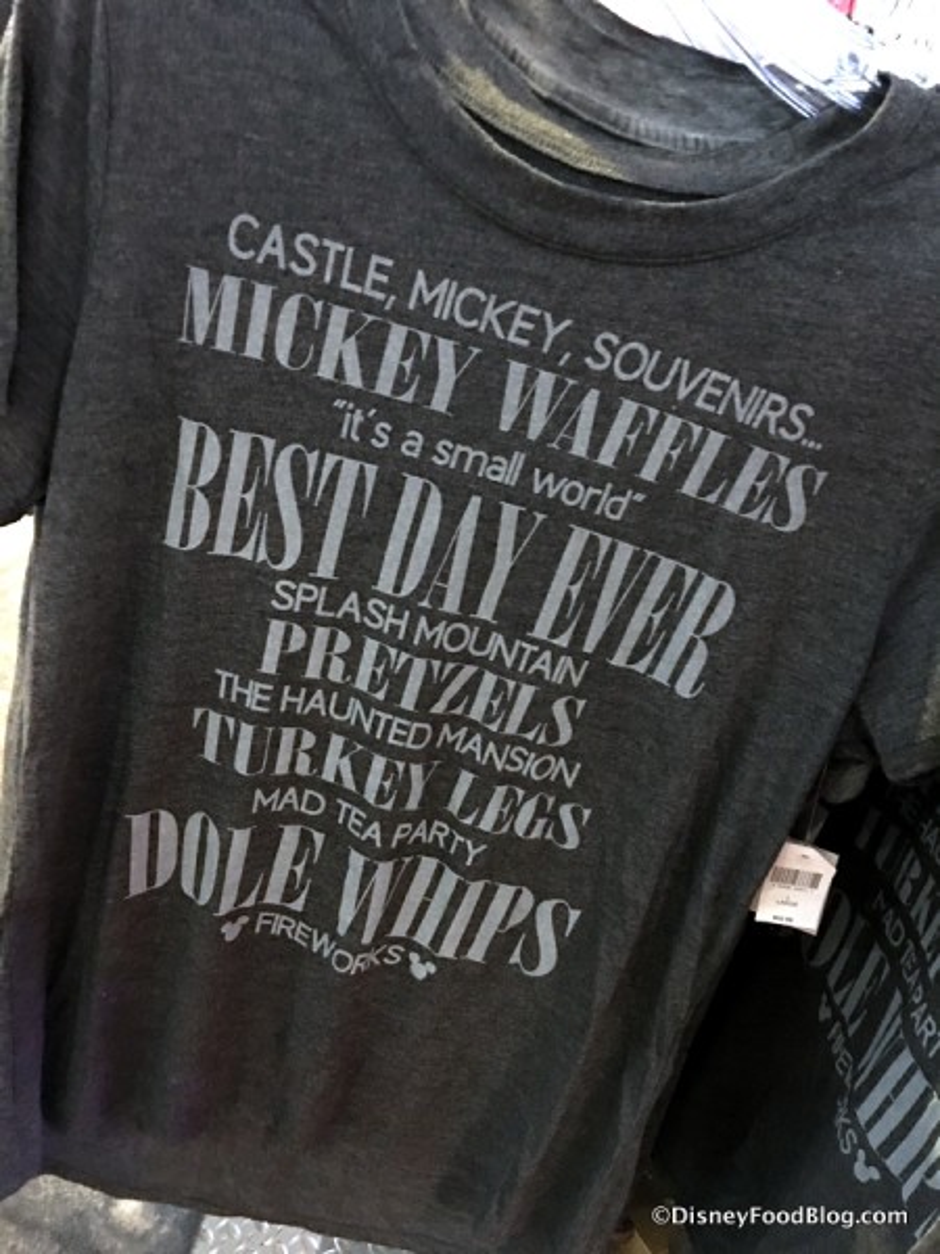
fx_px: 1050
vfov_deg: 61.7
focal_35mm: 29
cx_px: 470
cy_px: 627
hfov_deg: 48.2
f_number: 2.2
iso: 160
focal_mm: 4.15
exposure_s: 1/4
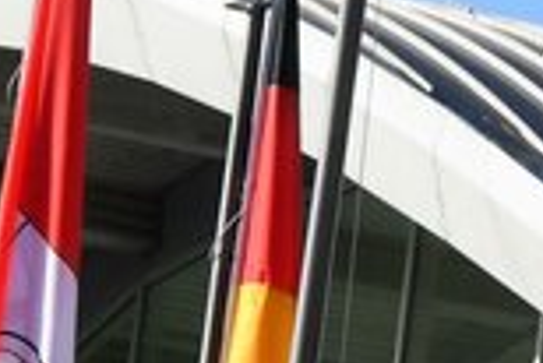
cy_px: 196
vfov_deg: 1.3
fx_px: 16139
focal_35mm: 1069
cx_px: 522
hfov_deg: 1.9
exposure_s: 1/200
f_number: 14
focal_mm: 150
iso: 250
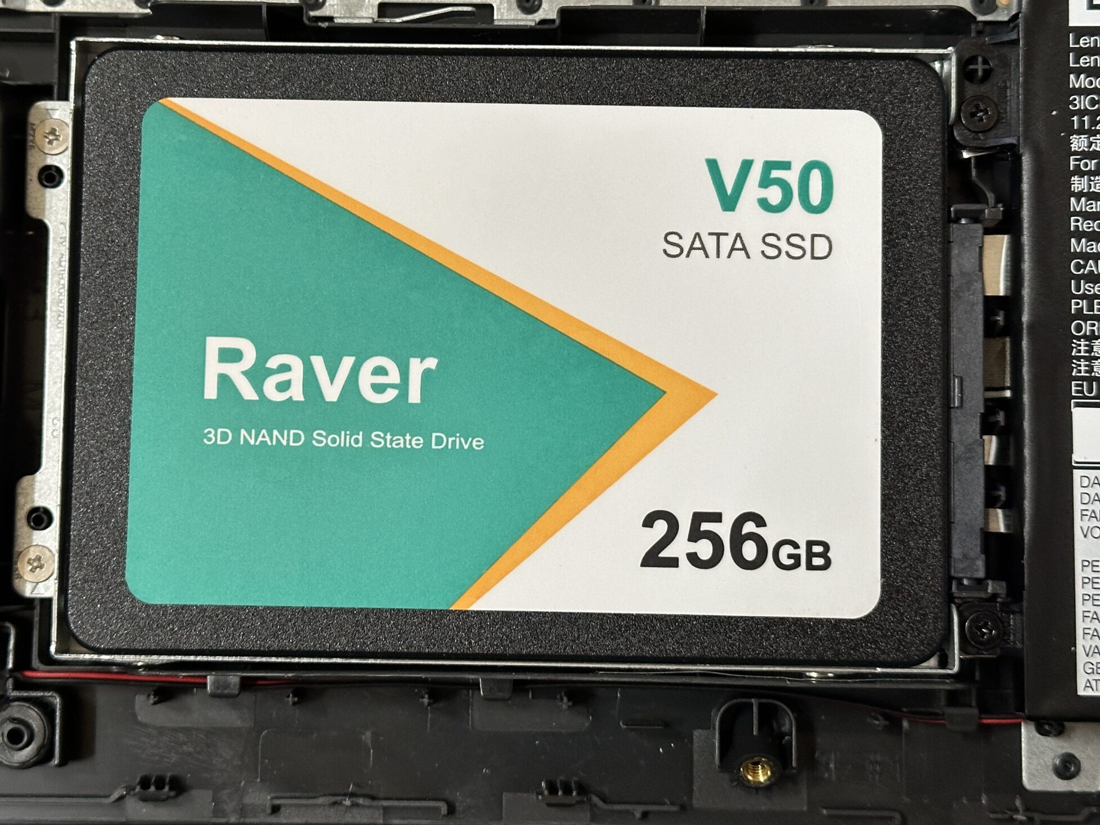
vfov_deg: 23.2
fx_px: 2002
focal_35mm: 63
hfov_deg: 30.7
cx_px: 523
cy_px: 321
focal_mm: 6.86
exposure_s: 1/50
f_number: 1.78
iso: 250
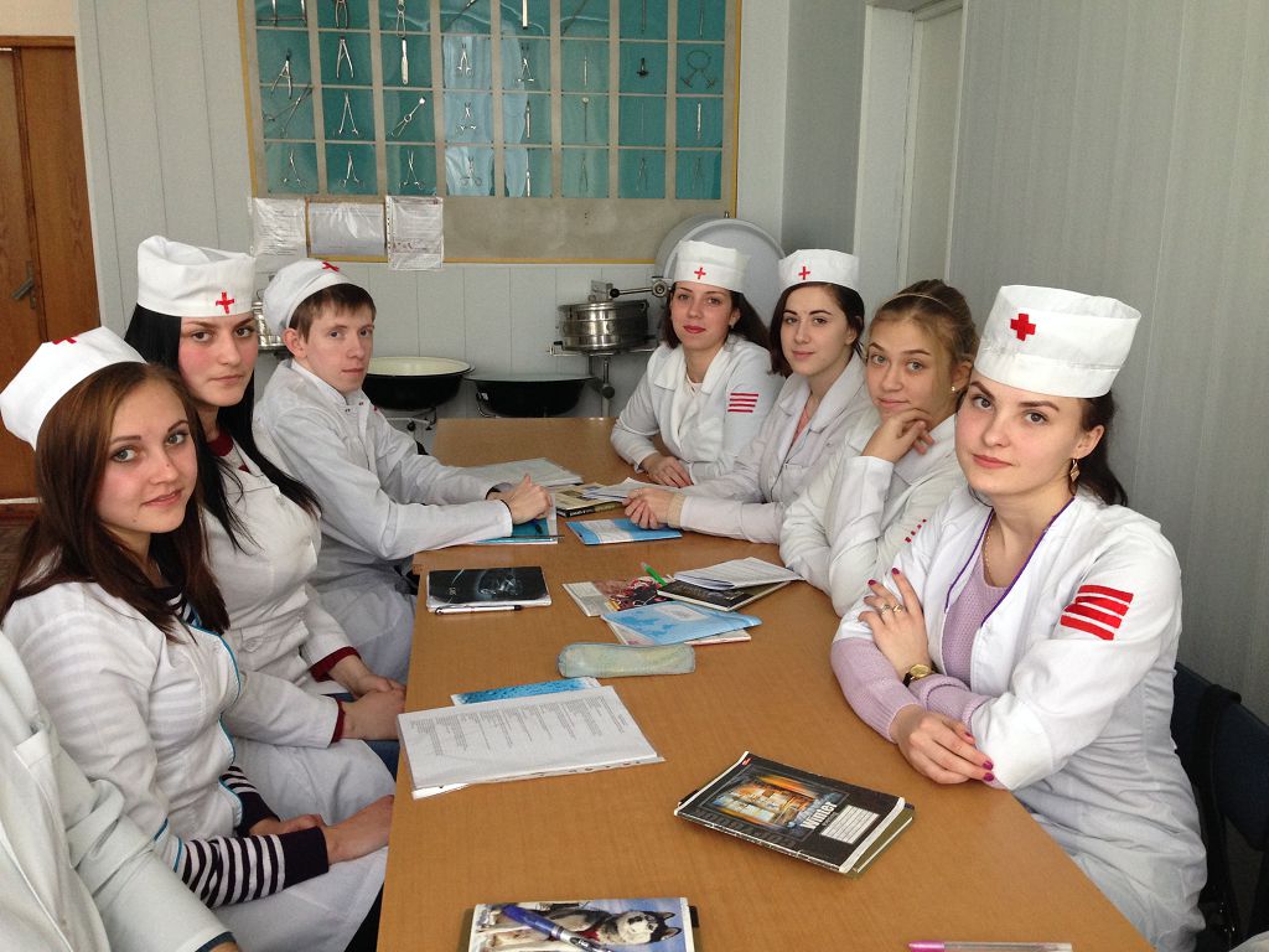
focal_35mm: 33
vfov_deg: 42.9
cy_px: 476
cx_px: 634
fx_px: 1210
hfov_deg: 55.4
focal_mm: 4.12
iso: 125
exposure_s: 1/20
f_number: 2.4
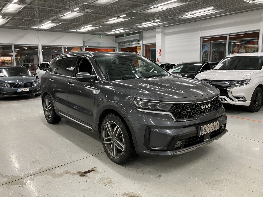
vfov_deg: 49.7
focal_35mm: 28
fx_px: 213
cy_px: 98
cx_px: 132
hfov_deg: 63.4
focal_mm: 3.99
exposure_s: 1/55
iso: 100
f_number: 1.8
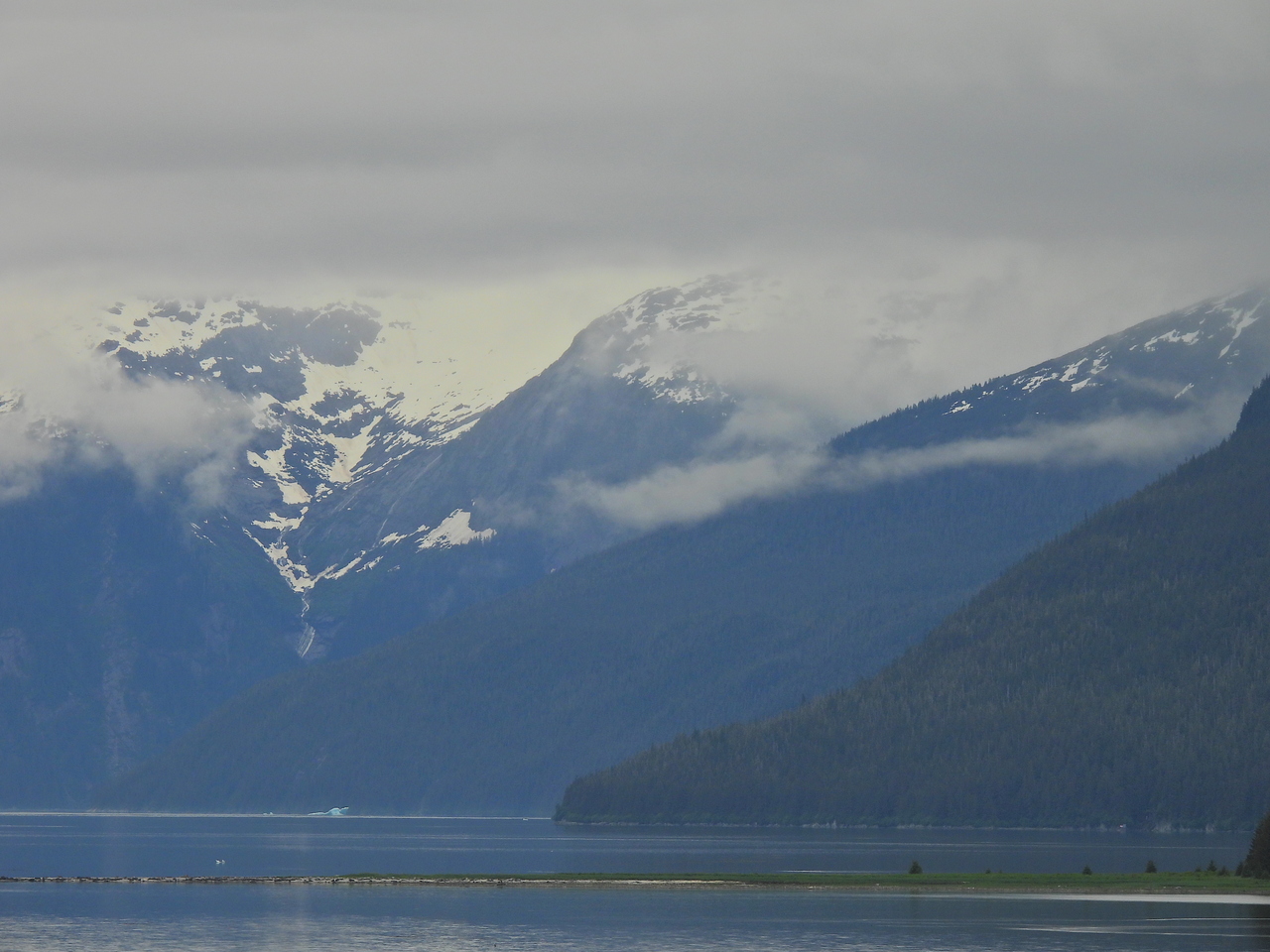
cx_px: 635
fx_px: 11740
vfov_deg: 4.6
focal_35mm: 320
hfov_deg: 6.2
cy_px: 476
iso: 100
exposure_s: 1/640
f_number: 5
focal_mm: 57.1
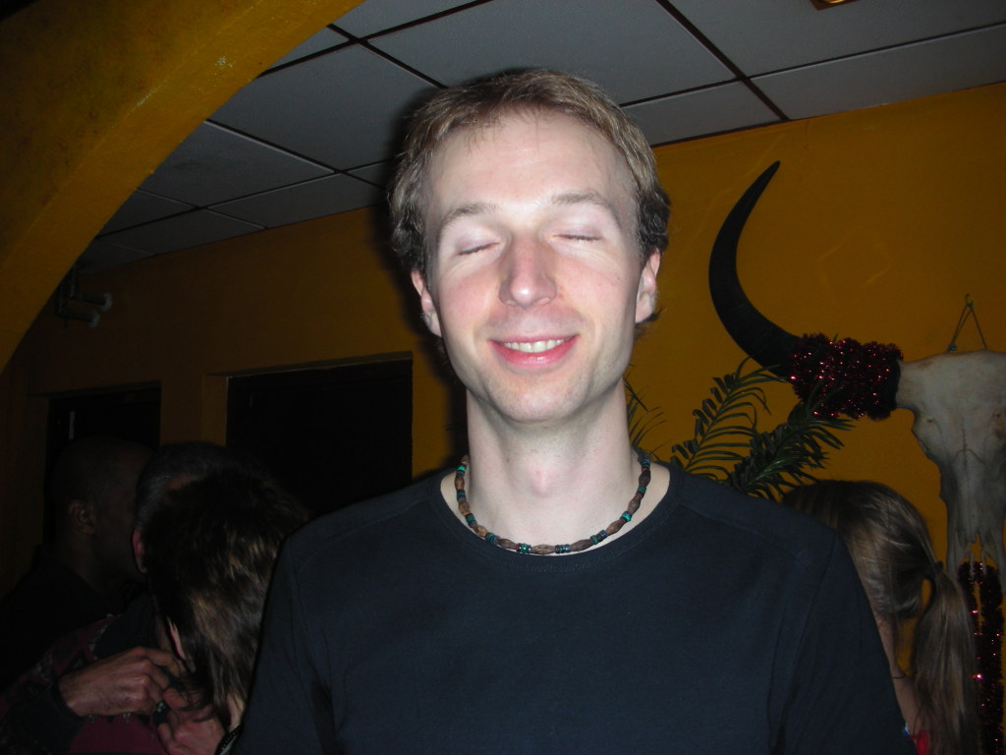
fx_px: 1017
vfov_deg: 40.7
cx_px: 503
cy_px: 378
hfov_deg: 52.6
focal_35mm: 35
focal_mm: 5.8
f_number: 3
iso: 50
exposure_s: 1/60.1
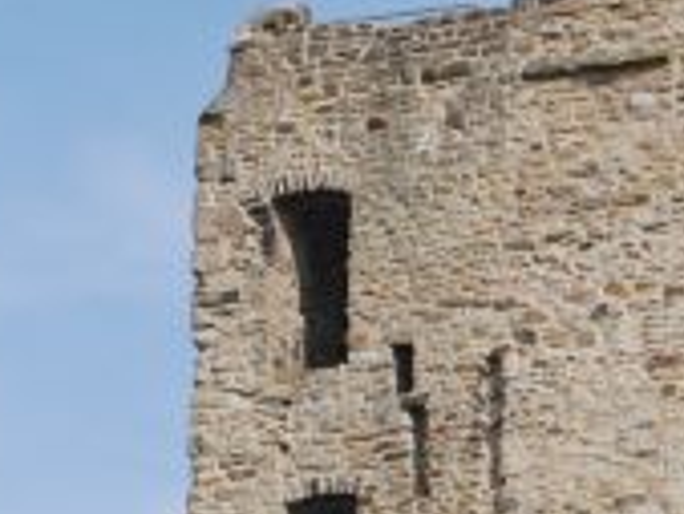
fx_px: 3935
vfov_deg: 7.3
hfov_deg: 9.9
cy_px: 785
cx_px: 652
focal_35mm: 199
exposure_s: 1/320
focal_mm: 21
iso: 100
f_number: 8
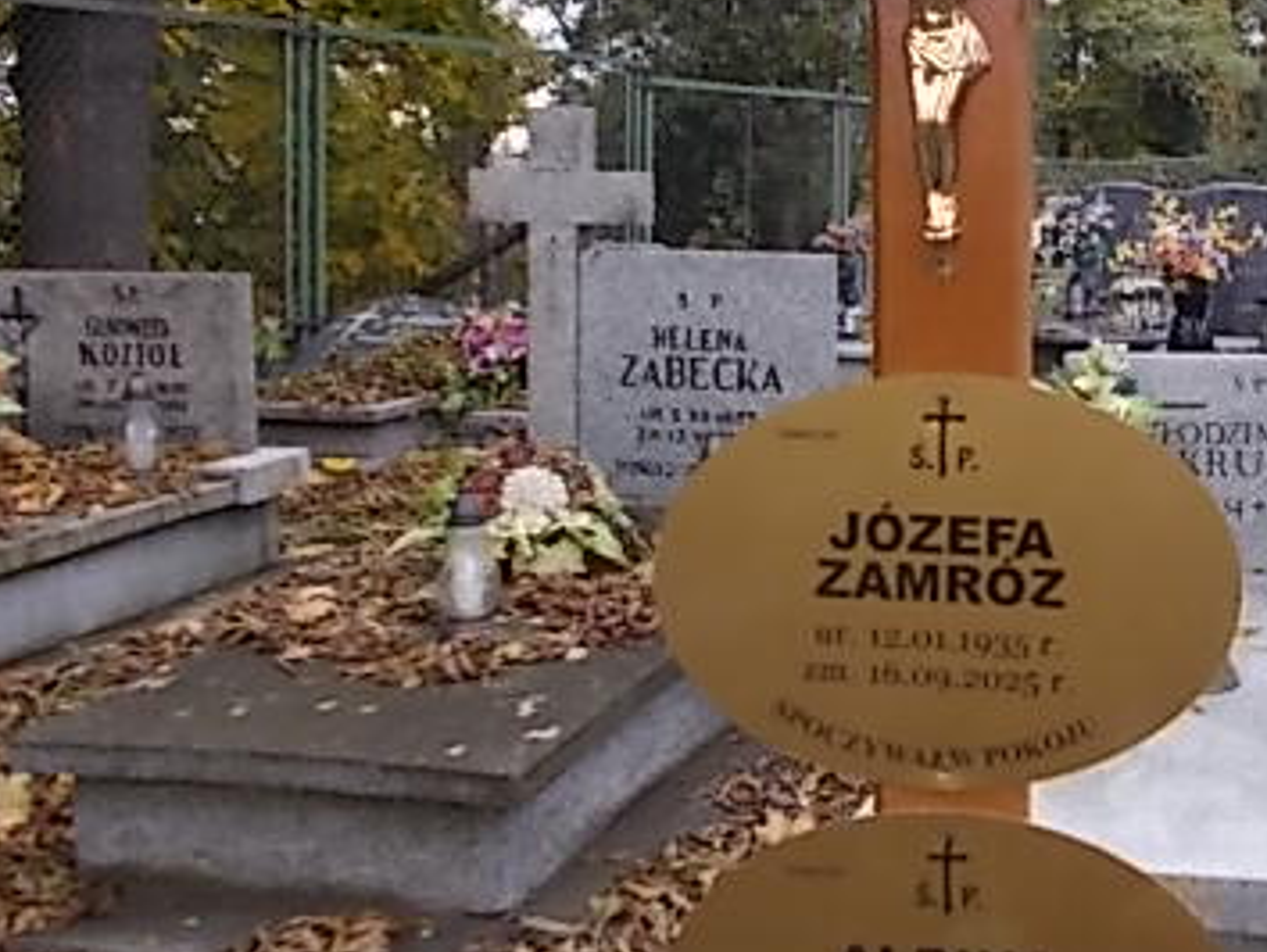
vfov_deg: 30.8
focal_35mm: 47
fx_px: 1721
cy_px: 344
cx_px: 1110
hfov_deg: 38.0
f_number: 3.2
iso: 80
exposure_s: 1/160
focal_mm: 4.6
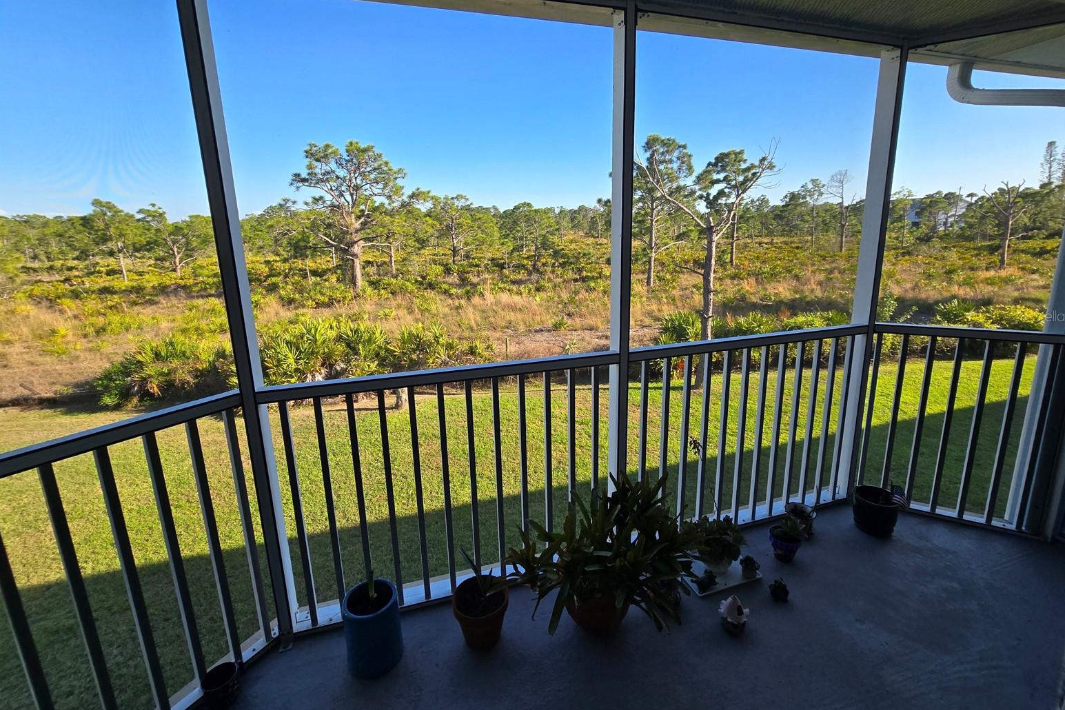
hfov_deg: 104.2
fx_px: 414
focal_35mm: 14
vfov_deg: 80.9
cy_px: 316
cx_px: 547
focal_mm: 2.2
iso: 50
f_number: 2.2
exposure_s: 1/440
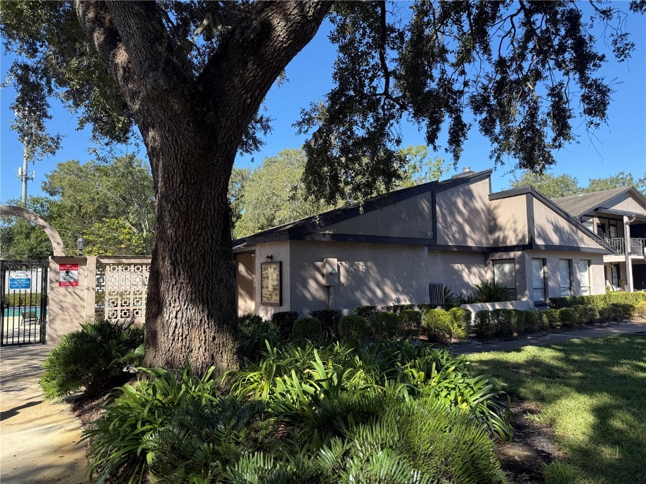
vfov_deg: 56.8
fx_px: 448
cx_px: 323
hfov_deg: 71.6
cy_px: 242
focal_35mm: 24
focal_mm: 6.76
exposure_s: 1/1553
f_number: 1.78
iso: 80
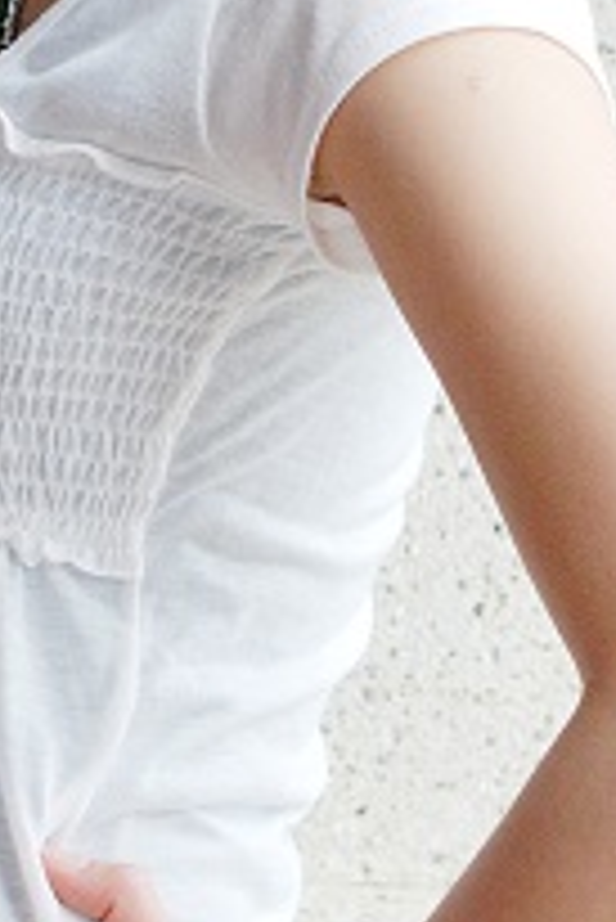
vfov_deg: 10.0
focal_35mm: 205
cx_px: 117
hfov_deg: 6.7
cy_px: 351
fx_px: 5251
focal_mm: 35
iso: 500
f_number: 5
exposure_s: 1/1000
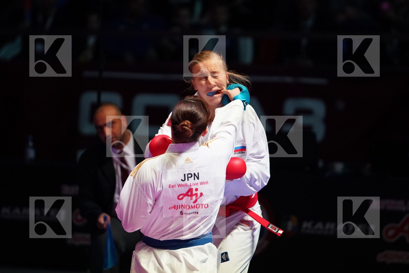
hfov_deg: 6.9
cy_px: 136
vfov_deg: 4.6
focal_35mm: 297
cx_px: 204
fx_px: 3374
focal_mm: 198
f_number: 2.8
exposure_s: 1/1000
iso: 2000
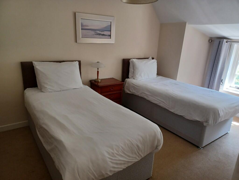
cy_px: 90
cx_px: 120
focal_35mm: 25
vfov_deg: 54.9
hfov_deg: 69.4
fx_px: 173
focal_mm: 4.6
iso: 200
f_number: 1.8
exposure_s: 1/50
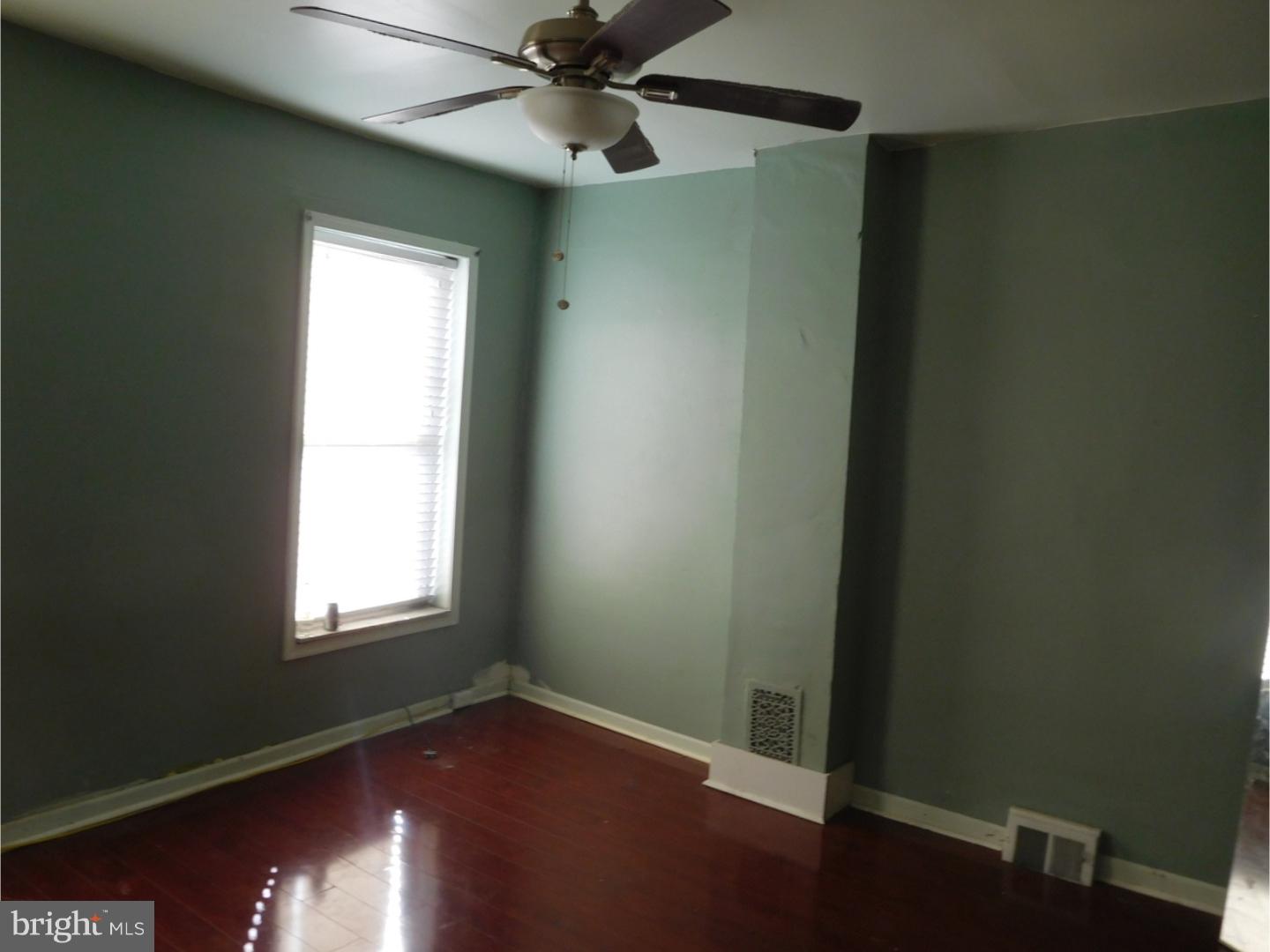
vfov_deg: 54.9
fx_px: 917
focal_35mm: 25
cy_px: 476
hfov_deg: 69.4
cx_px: 635
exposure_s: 1/50
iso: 125
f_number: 3.4
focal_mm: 4.5
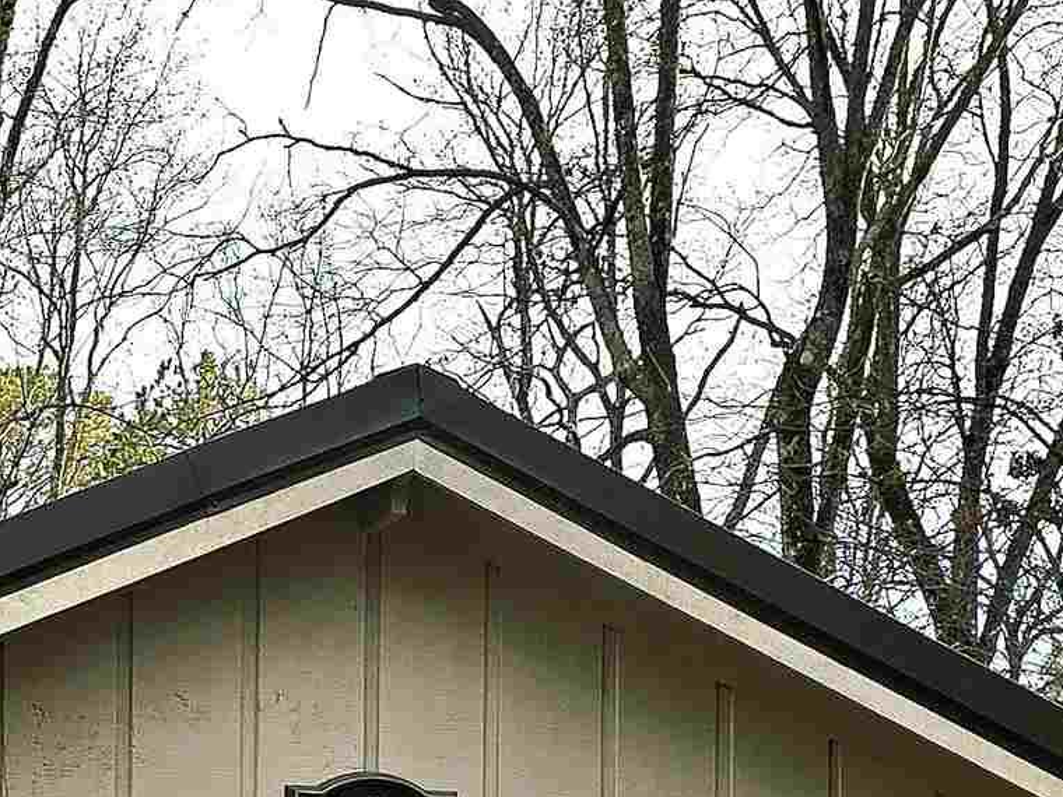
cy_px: 1271
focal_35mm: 93
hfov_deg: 20.4
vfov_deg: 14.6
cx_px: -1
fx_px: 2856
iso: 80
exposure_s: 1/3333
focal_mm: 6.3
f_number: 1.7
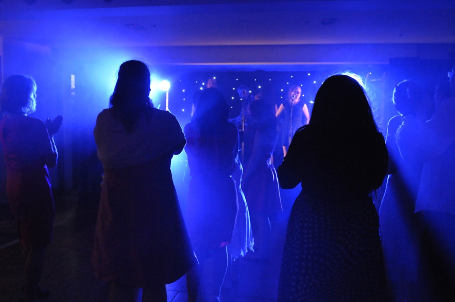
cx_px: 228
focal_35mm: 36
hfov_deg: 53.2
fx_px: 454
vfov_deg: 36.8
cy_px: 151
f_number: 6.3
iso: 3200
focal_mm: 24
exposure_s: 1/80
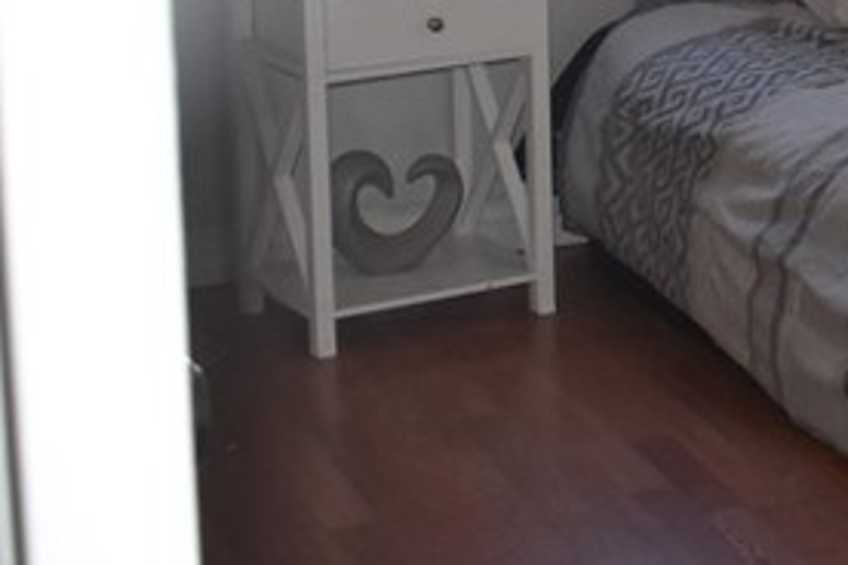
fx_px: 2752
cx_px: 1214
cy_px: -103
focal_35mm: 117
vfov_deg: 11.5
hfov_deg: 16.2
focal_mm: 21
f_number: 5
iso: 800
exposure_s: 1/100
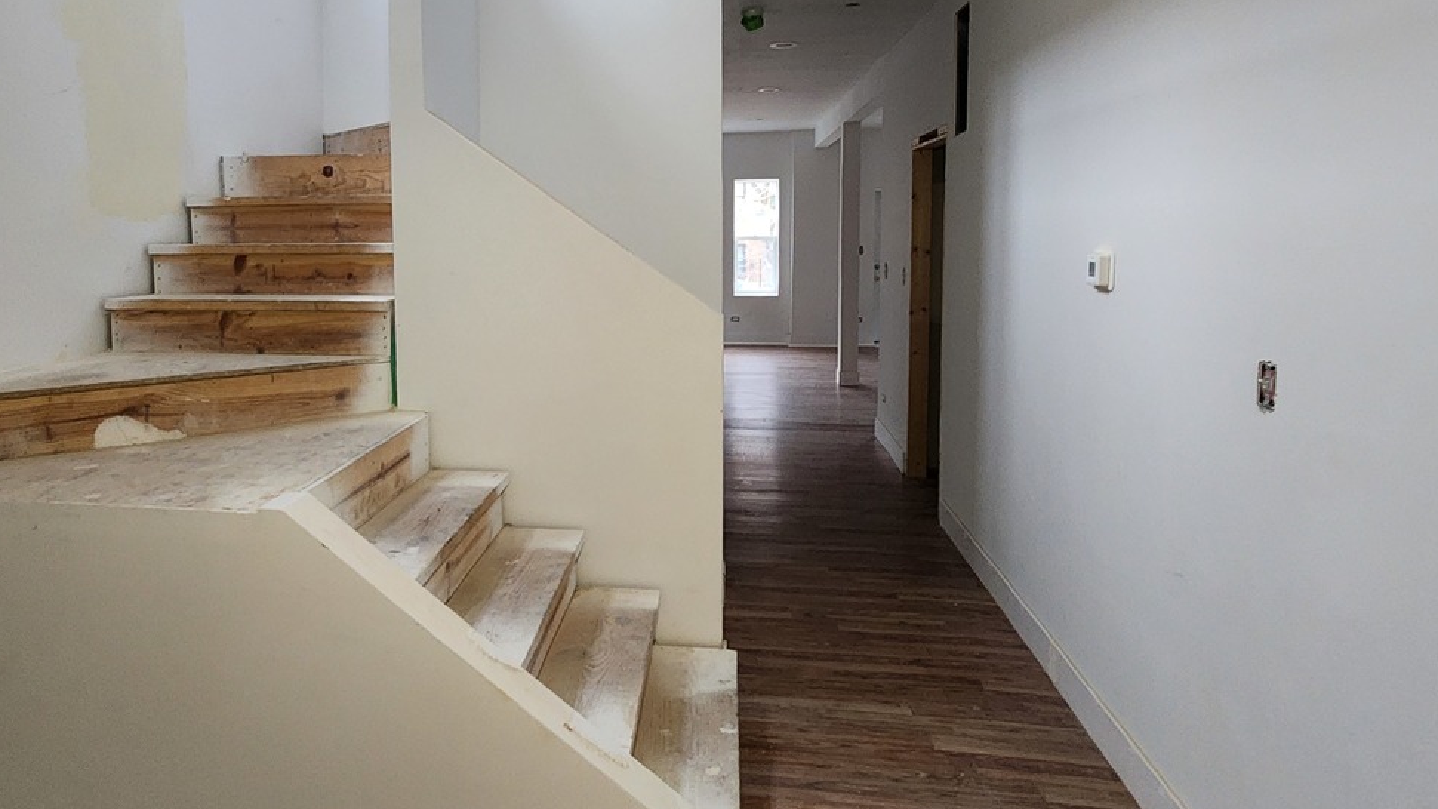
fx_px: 801
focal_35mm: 21
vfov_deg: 52.9
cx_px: 576
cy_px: 293
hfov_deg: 82.8
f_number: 2.2
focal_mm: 2.2
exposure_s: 1/30
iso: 400
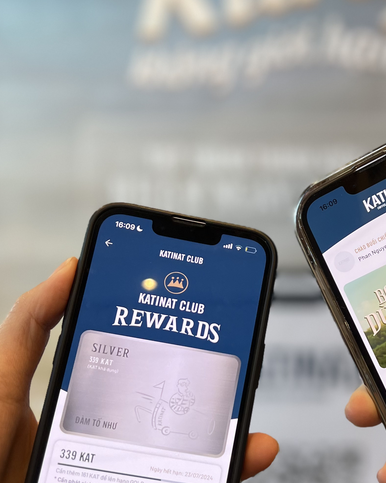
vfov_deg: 35.7
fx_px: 743
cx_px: 312
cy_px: 312
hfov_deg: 28.5
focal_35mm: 52
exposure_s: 1/100
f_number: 1.5
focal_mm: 5.7
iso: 64
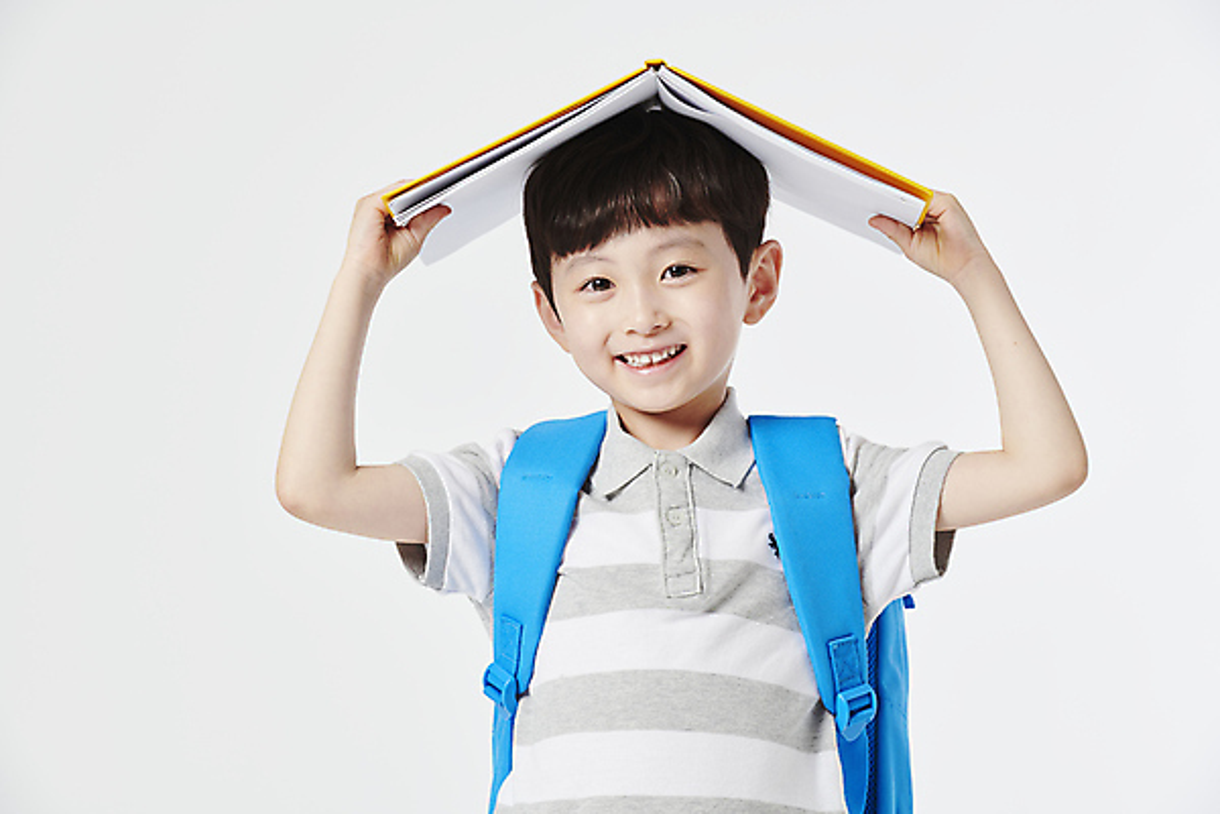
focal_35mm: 145
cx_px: 610
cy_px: 407
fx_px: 4914
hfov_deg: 14.2
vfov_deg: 9.5
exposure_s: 1/125
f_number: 11
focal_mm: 145
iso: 100
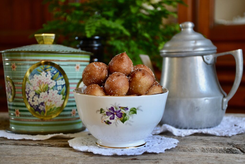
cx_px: 122
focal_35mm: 68
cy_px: 82
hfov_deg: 29.9
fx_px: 459
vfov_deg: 20.2
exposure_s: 1/40
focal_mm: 45
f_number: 4.5
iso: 400
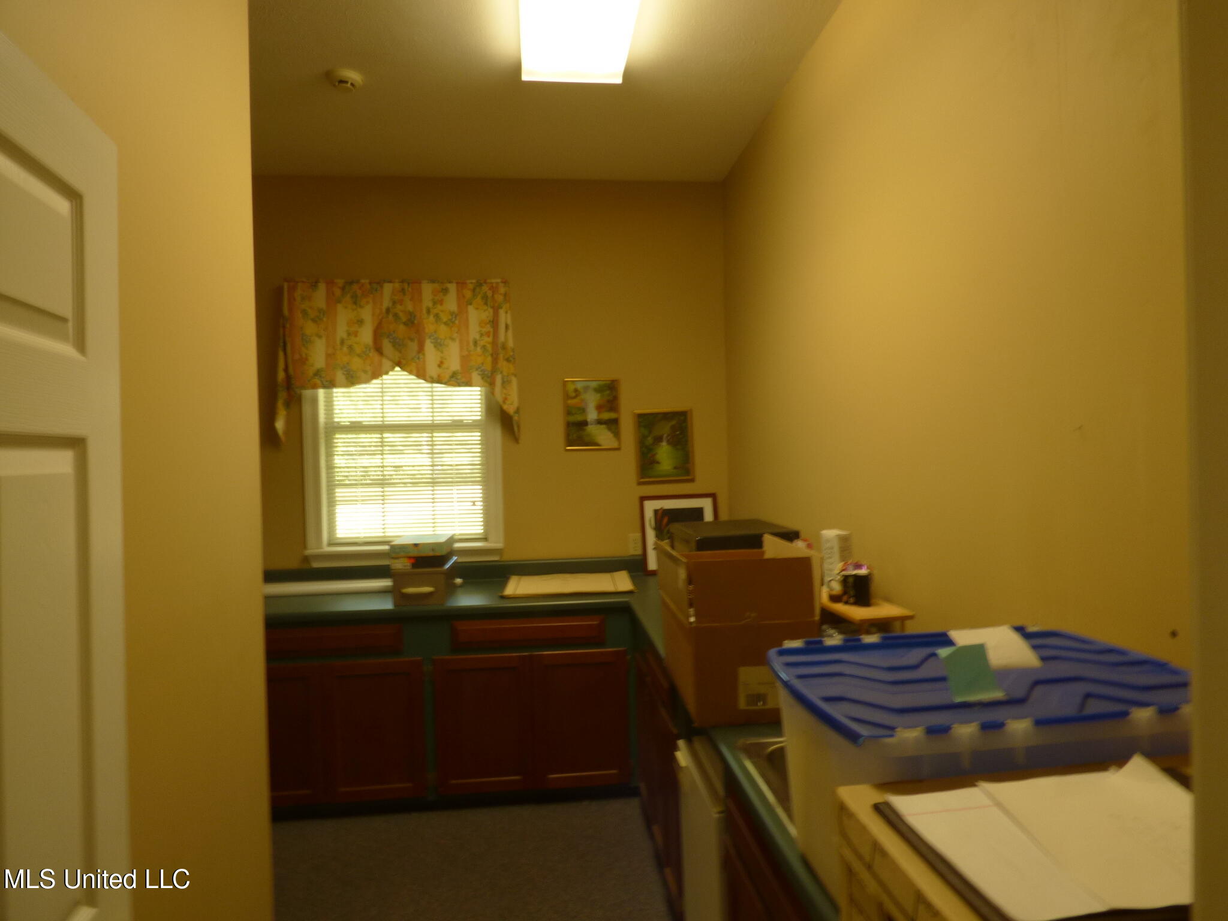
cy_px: 460
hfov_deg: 81.7
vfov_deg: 66.0
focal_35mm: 20
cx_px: 614
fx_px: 709
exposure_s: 1/10
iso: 100
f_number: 6.3
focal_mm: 3.58
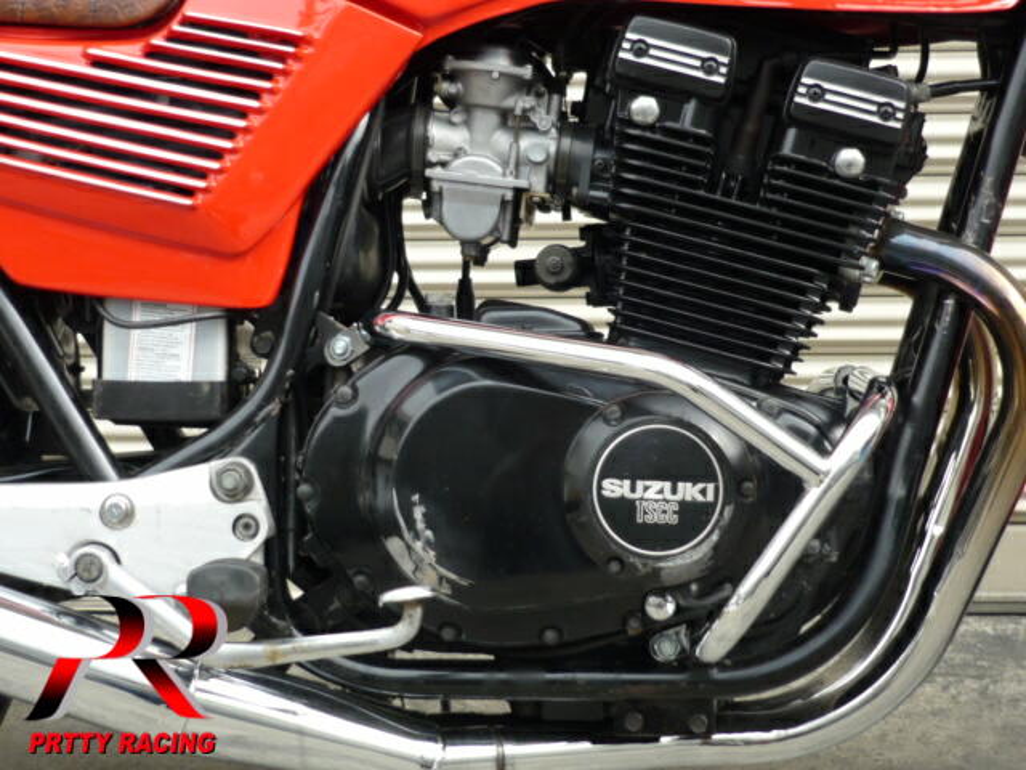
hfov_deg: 27.8
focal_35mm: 70
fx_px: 2075
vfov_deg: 21.0
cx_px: 513
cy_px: 385
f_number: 3
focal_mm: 7.2
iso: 100
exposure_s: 1/160
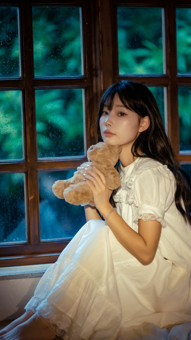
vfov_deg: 23.7
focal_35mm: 90
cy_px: 171
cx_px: 106
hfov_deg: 13.4
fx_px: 810
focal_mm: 85
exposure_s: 1/2500
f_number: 1.4
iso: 2000
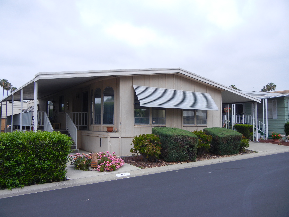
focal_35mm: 30
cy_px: 108
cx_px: 144
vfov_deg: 46.8
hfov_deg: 60.0
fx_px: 250
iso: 160
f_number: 7
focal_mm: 5.4
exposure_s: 1/316
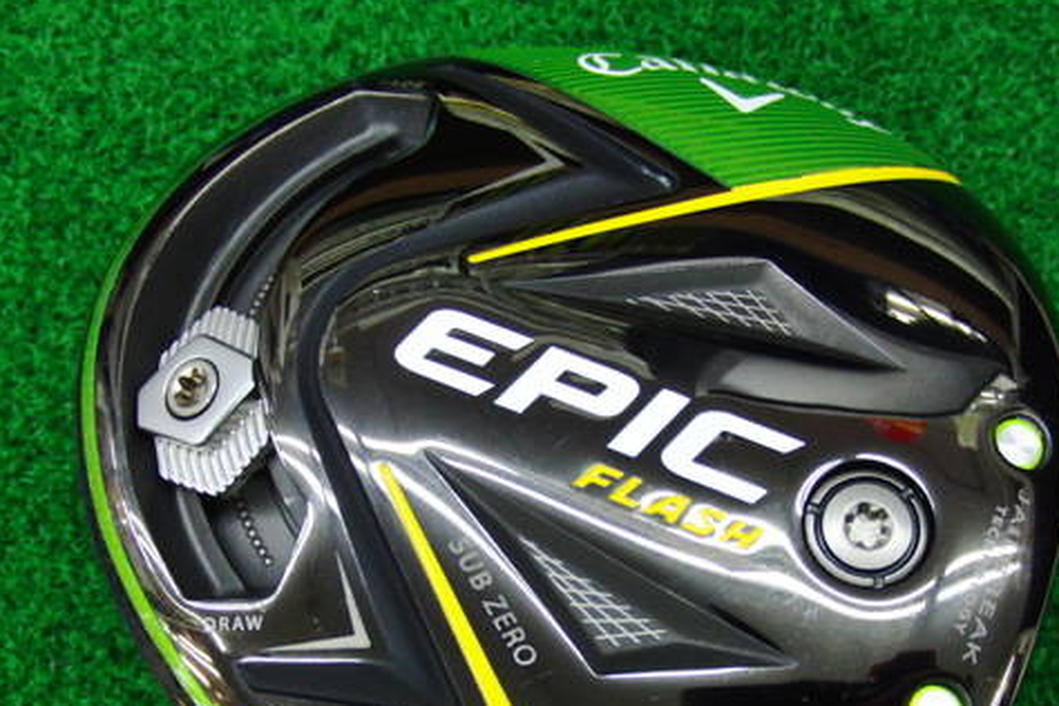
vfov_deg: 25.7
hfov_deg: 38.1
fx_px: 1530
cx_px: 605
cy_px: 523
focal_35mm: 52
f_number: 3.6
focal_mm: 6.42
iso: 400
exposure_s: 1/60
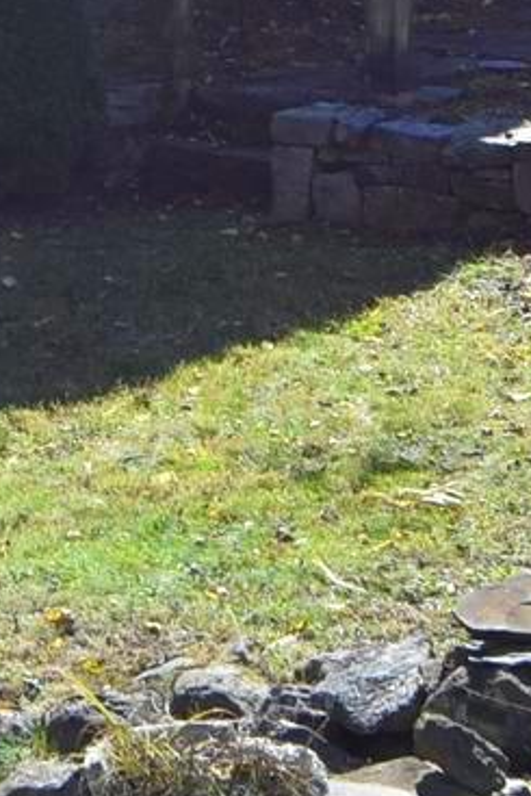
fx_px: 2962
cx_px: -244
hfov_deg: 10.0
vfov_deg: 14.7
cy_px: -197
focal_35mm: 134
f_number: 8
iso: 500
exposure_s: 1/500
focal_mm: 16
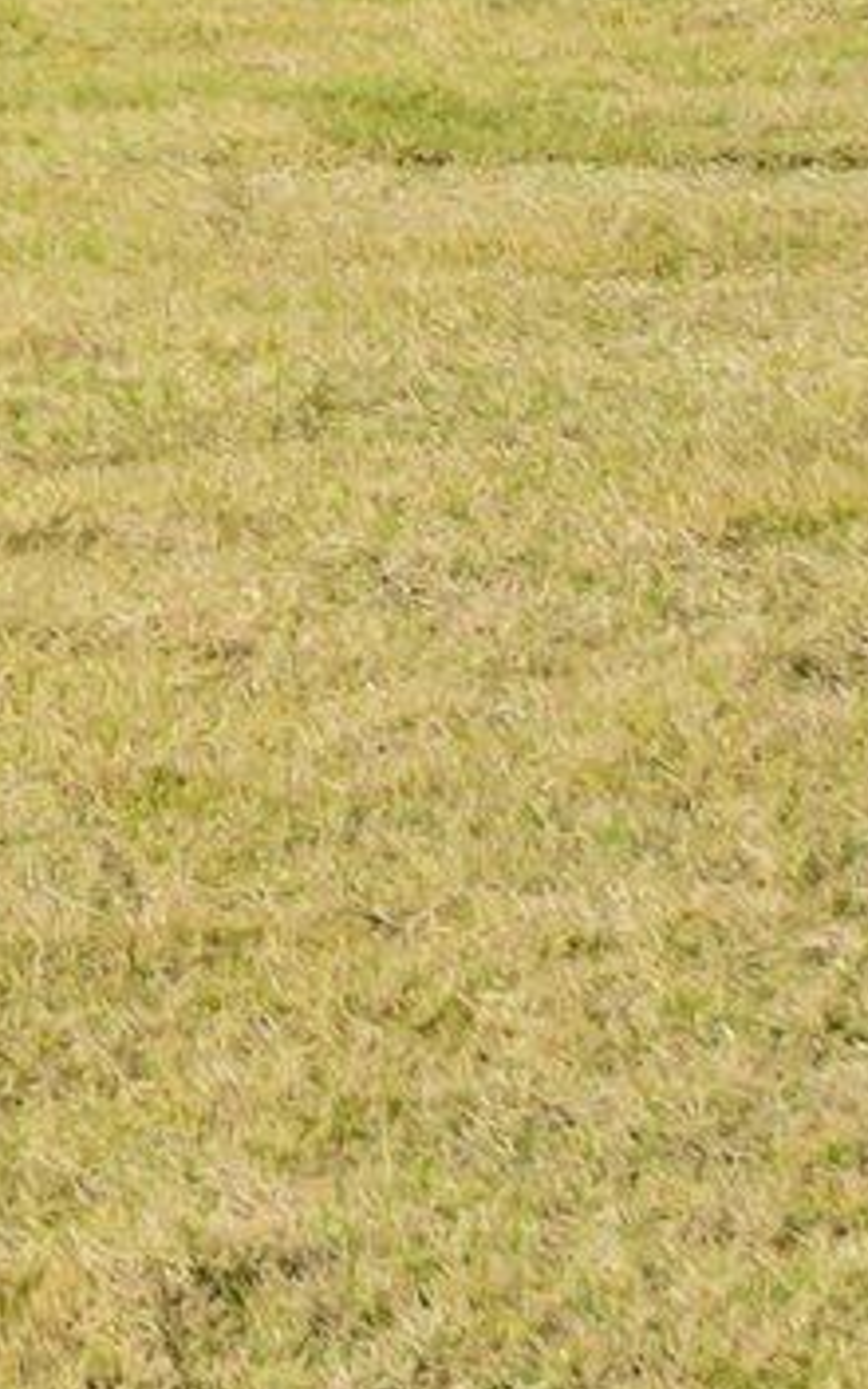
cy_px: -1245
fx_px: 5602
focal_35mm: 148
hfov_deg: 7.8
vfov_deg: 12.7
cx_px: -1626
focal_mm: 12.29
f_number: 4.5
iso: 100
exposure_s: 1/640
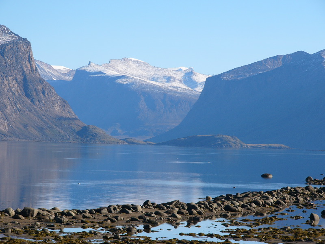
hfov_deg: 11.6
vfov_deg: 8.7
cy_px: 122
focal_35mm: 170
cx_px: 162
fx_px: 1596
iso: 50
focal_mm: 28.3
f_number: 4
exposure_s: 1/500
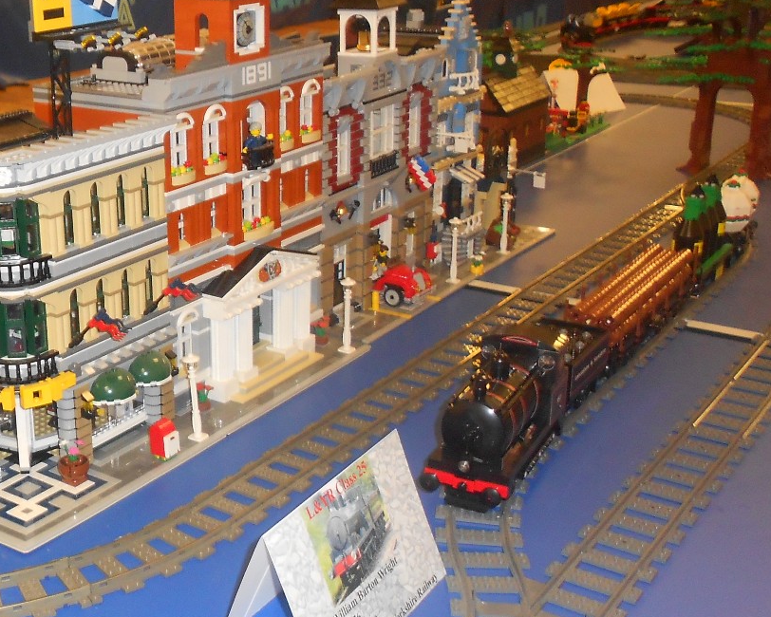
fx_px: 1141
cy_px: 290
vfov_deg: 30.3
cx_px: 150
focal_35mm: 50
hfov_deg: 36.0
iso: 200
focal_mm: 4.6
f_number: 3.2
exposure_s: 1/25
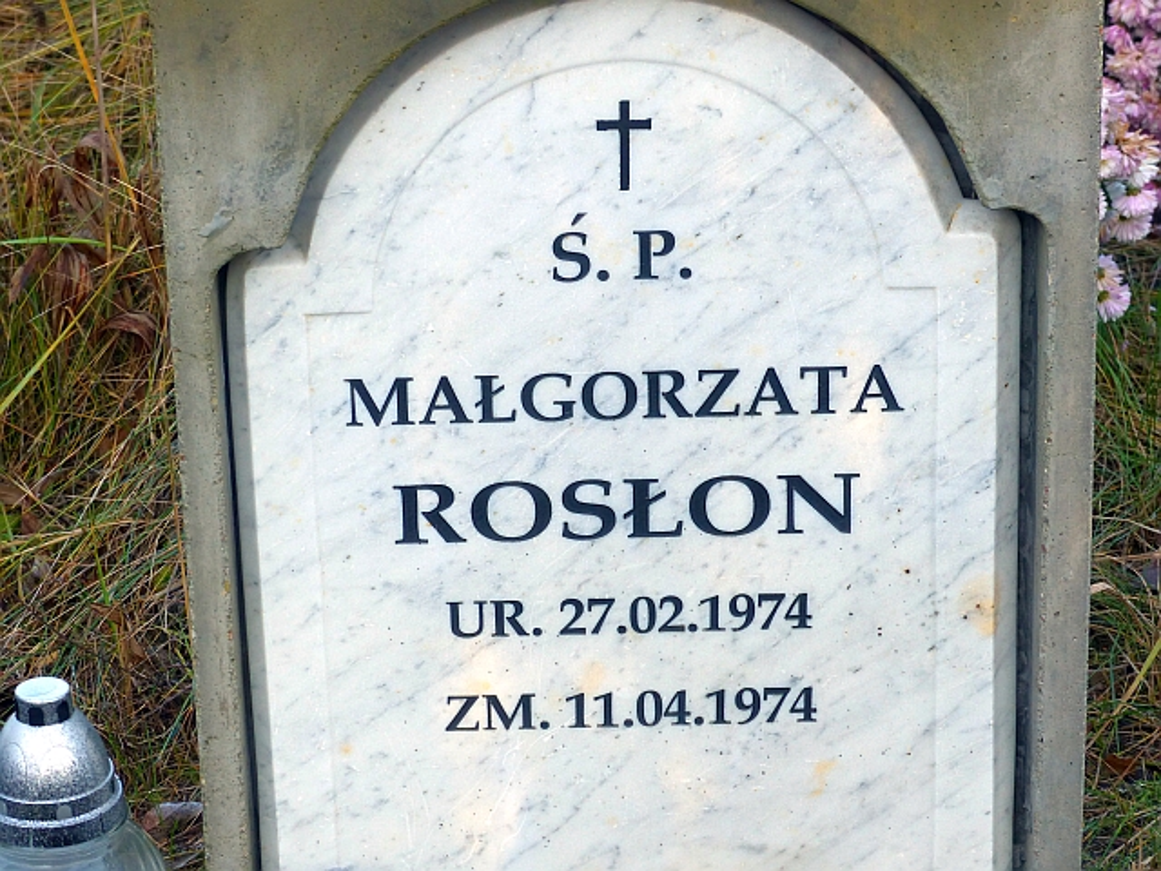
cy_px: 436
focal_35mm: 131
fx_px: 4394
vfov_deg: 11.3
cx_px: 580
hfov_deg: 15.1
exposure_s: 1/125
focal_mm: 23.5
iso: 100
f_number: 4
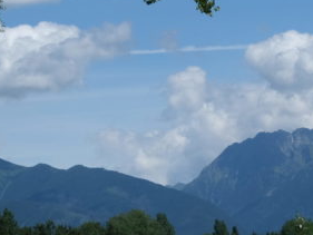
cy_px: 226
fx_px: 1285
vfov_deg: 10.4
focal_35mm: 142
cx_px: 167
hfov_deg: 13.9
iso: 160
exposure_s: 1/350
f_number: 10
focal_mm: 35.8
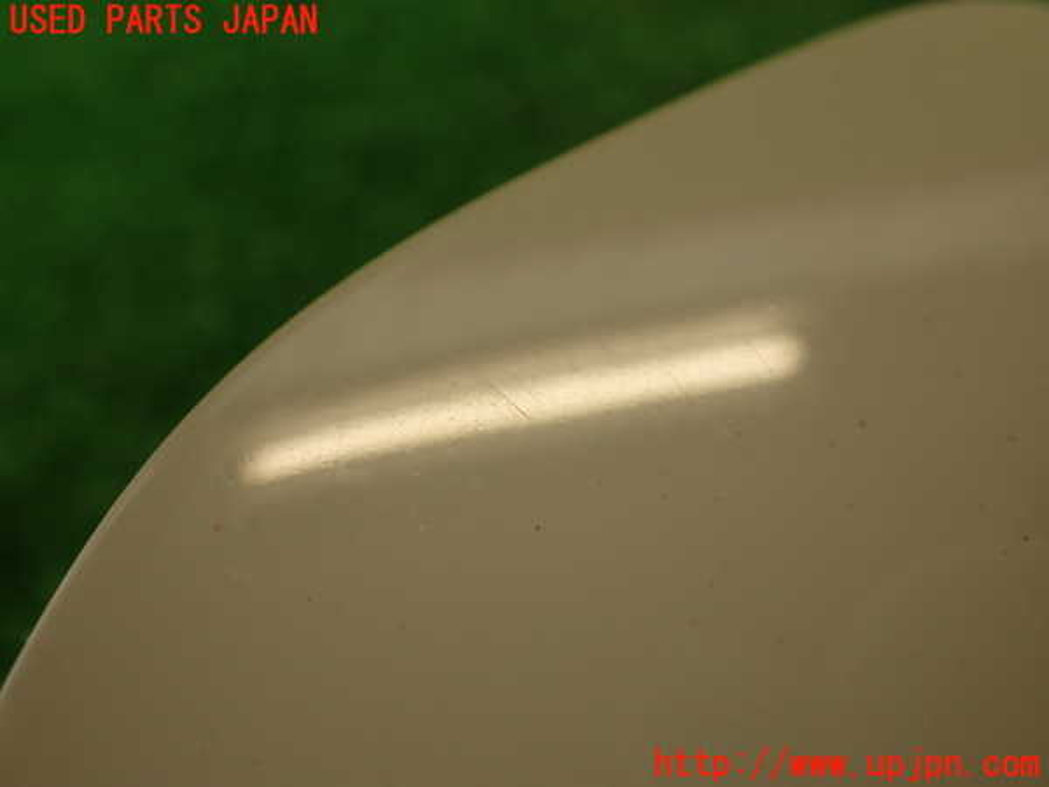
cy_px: 394
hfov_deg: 56.8
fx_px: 970
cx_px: 524
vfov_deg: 44.2
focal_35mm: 32
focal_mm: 5.79
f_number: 2.4
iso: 100
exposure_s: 1/100
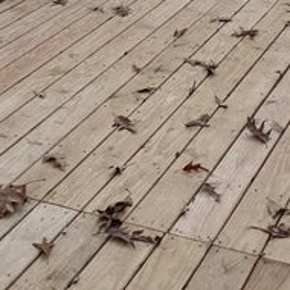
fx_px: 900
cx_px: 72
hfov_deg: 18.2
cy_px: -197
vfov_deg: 16.1
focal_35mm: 95
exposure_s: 1/2053
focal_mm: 6.76
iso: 100
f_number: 1.78
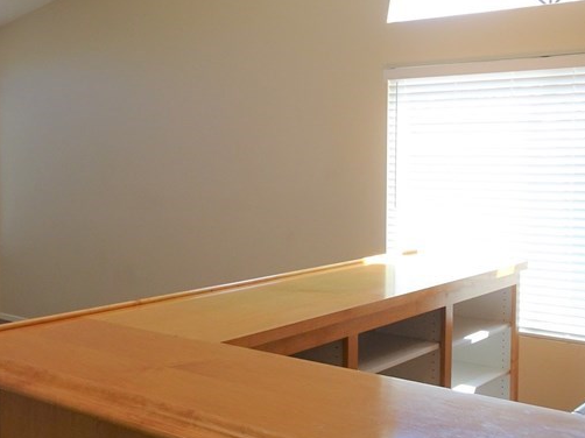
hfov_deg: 37.7
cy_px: 200
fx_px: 828
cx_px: 127
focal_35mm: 49
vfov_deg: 29.6
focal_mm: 4.1
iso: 80
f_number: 3.5
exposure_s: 1/50
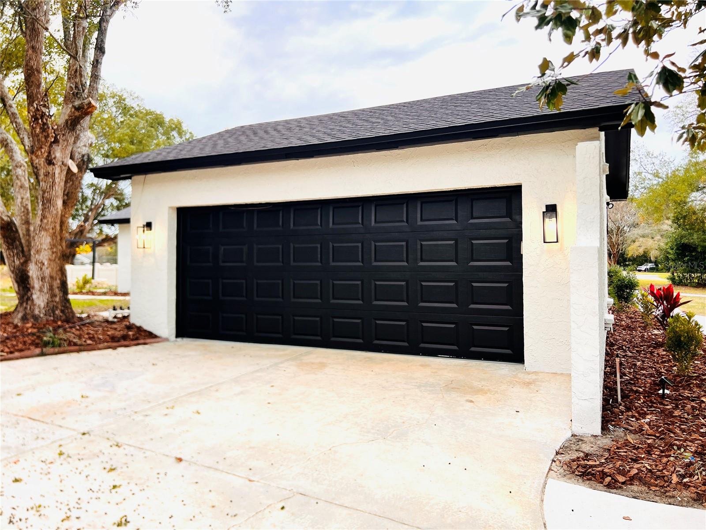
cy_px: 265
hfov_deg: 67.3
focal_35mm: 26
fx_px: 530
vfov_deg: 53.1
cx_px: 353
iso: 64
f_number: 1.5
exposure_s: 1/121
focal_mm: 5.7
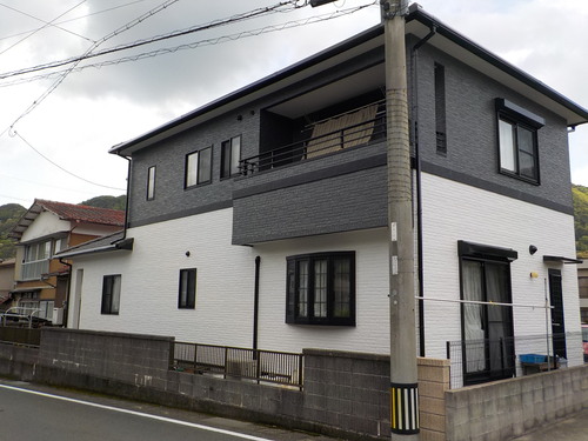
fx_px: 510
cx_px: 294
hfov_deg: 60.0
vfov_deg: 46.8
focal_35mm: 30
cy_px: 220
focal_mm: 4.1
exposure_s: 1/640
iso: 125
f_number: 3.3
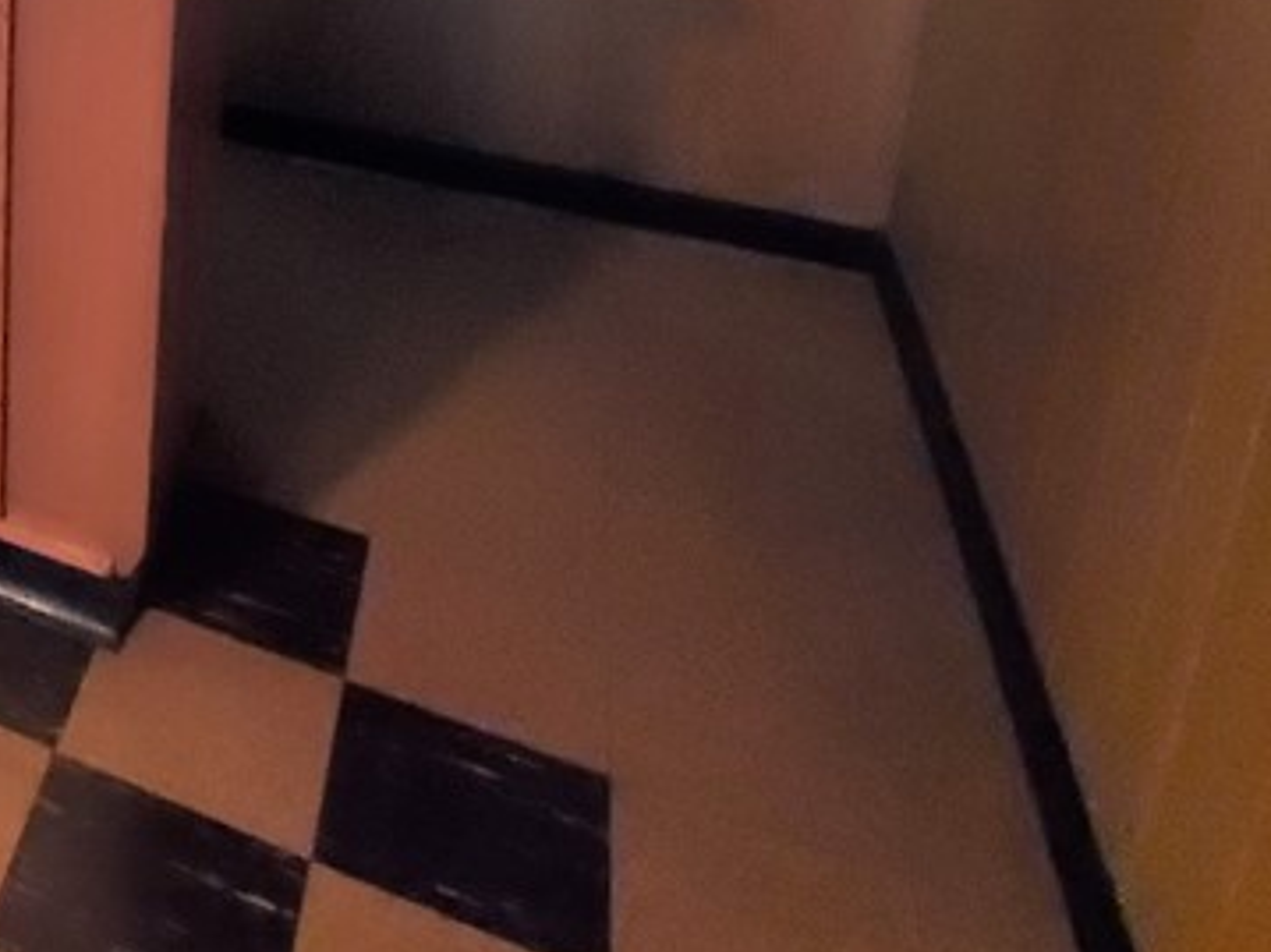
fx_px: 1358
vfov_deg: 30.5
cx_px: -374
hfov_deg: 35.1
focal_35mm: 37
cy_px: -281
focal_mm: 1.8
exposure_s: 1/14
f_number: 2.2
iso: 800
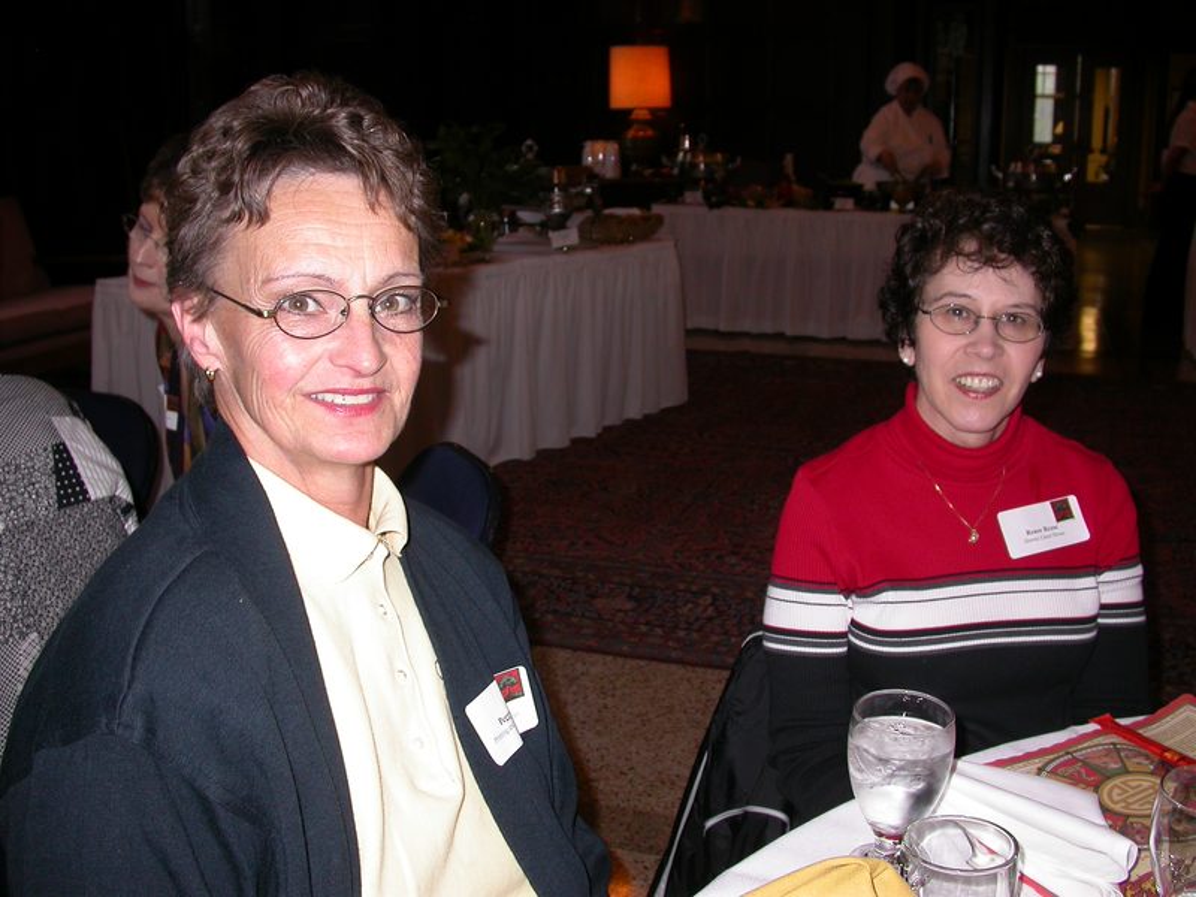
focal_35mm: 38
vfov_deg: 37.7
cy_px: 448
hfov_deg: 49.0
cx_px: 598
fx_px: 1313
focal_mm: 7.85
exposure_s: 1/60
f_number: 2.6
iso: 100
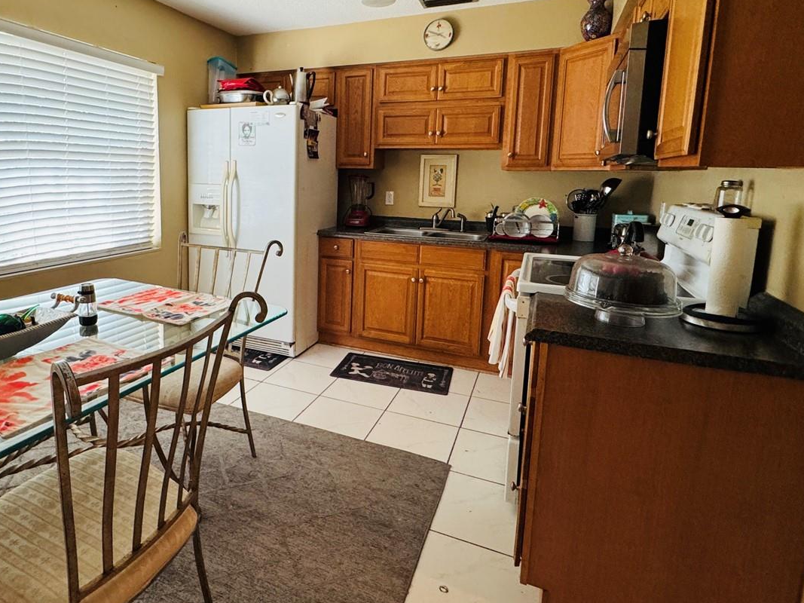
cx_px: 316
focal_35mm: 21
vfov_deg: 62.9
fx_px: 488
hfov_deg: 78.0
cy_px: 241
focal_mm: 2.22
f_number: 2.2
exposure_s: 1/60
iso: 320
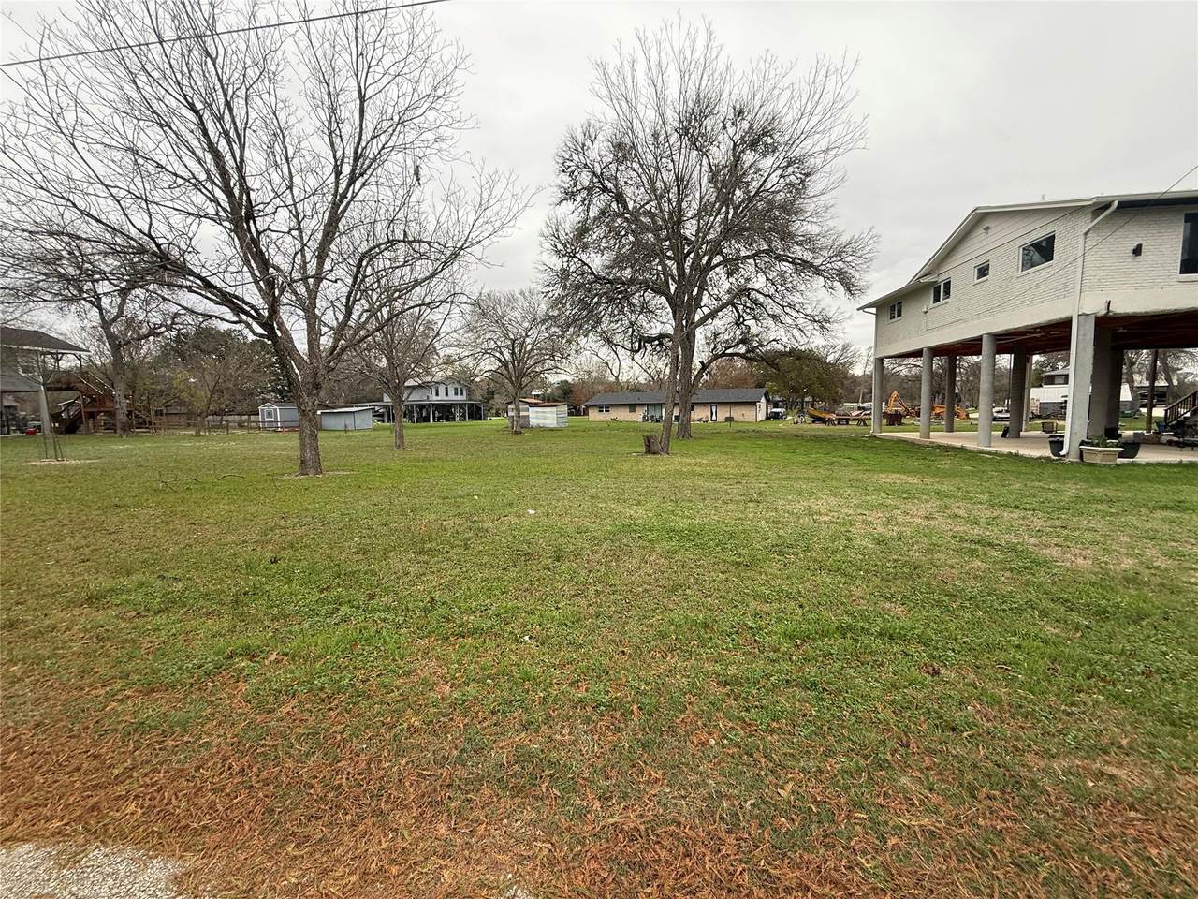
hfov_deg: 102.1
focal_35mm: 14
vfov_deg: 85.7
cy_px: 450
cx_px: 599
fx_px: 485
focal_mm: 2.22
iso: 50
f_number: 2.2
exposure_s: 1/171
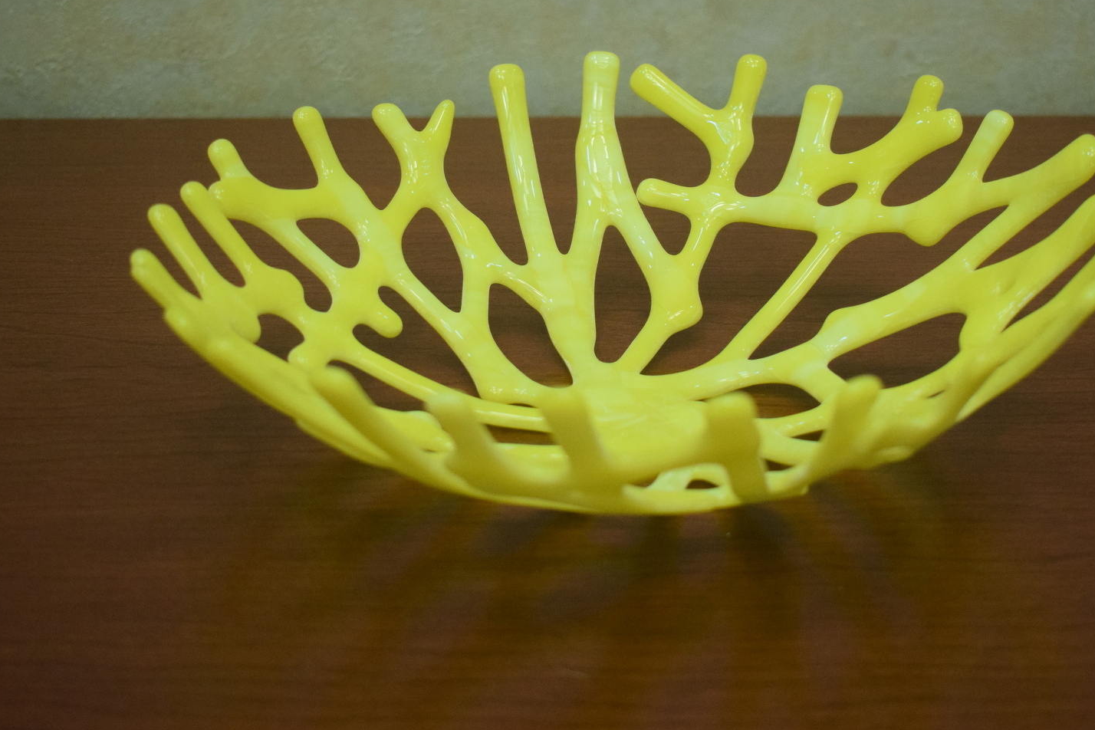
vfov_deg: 19.5
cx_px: 656
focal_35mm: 70
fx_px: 2129
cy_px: 325
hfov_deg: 28.8
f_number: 4.5
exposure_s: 1/60
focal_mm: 34
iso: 2200
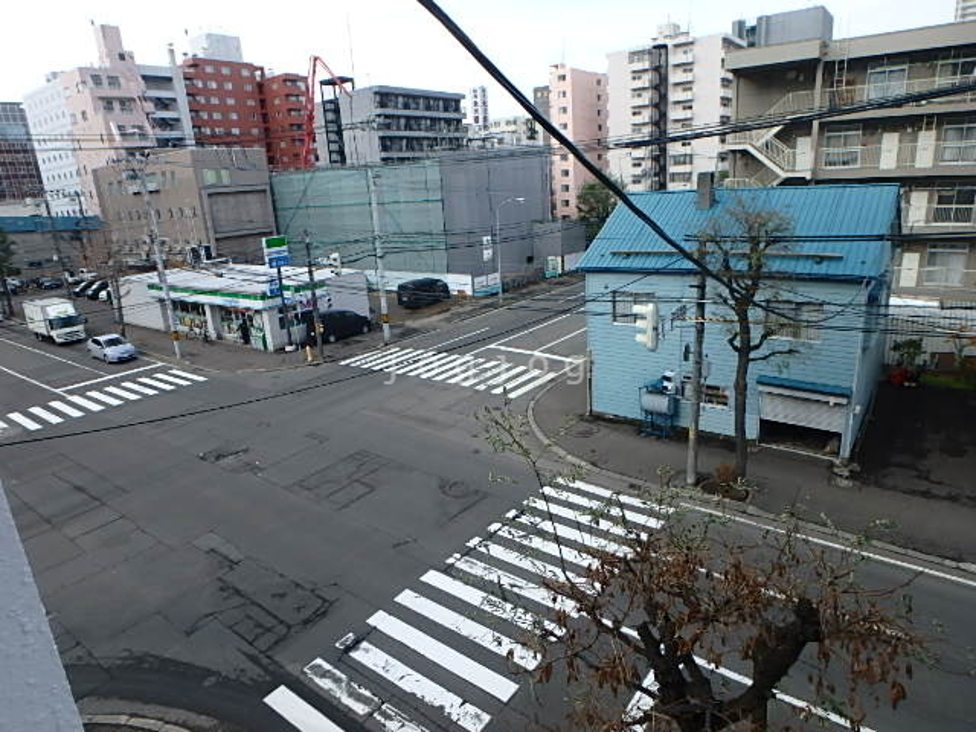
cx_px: 488
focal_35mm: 21
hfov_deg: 79.0
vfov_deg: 63.4
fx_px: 592
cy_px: 366
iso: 125
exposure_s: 1/400
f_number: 3.5
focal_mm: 3.7
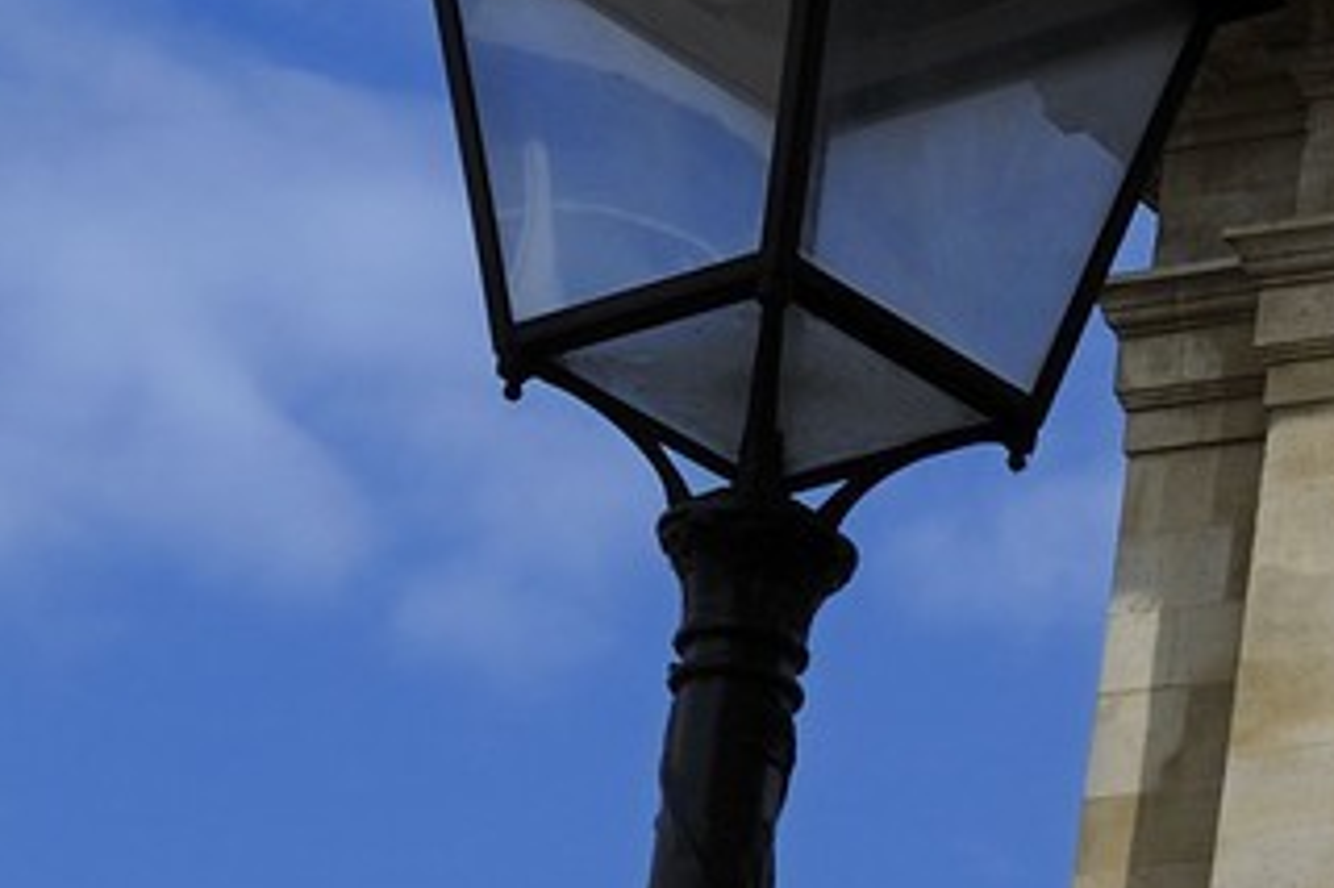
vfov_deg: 7.2
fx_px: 7037
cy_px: 1130
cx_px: 3064
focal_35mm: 190
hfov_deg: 9.7
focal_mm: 38
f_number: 14
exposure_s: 1/200
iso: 200
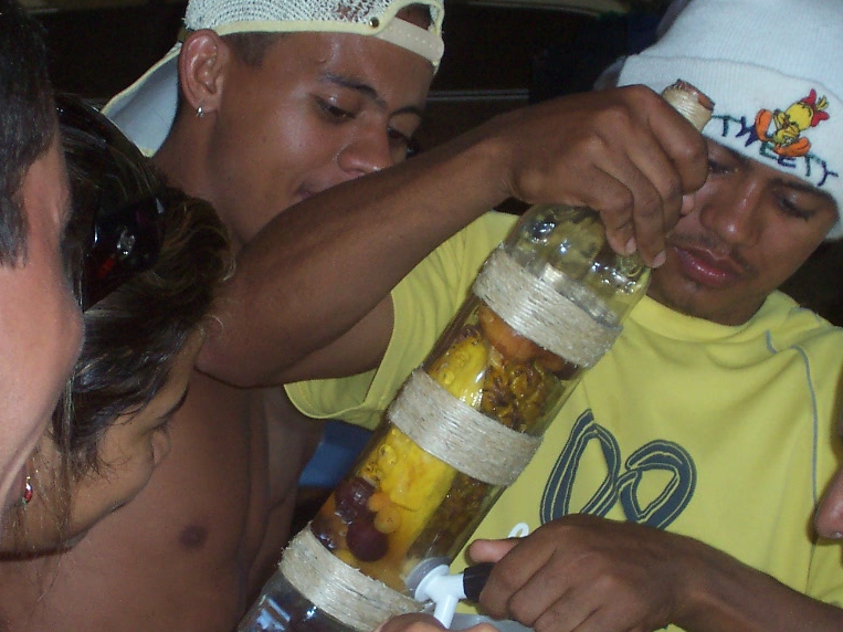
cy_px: 411
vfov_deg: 10.6
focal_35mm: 140
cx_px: 386
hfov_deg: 14.1
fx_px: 3409
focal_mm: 13.5
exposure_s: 1/90
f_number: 4.1
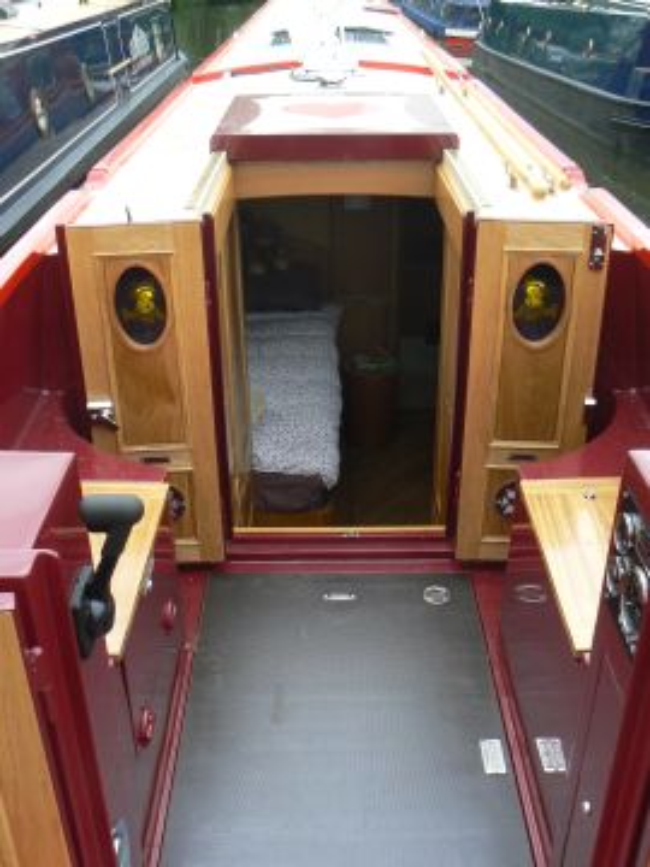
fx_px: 901
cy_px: 434
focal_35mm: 36
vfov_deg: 51.4
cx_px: 325
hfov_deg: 39.7
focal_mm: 6
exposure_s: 1/100
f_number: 5.6
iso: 80
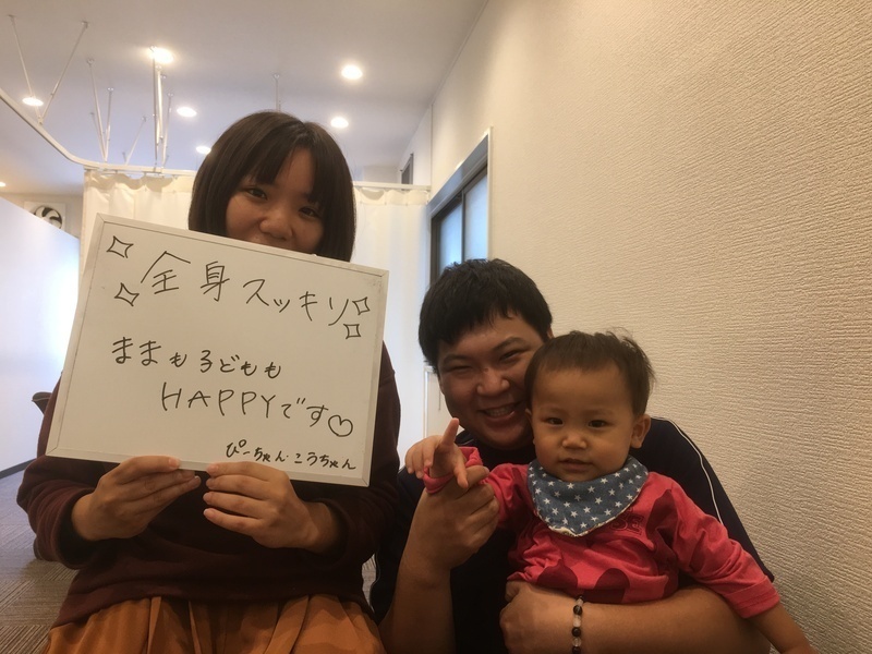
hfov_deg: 61.7
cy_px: 327
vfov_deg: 48.2
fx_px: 731
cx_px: 436
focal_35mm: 29
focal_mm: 4.15
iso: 64
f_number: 2.2
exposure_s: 1/30
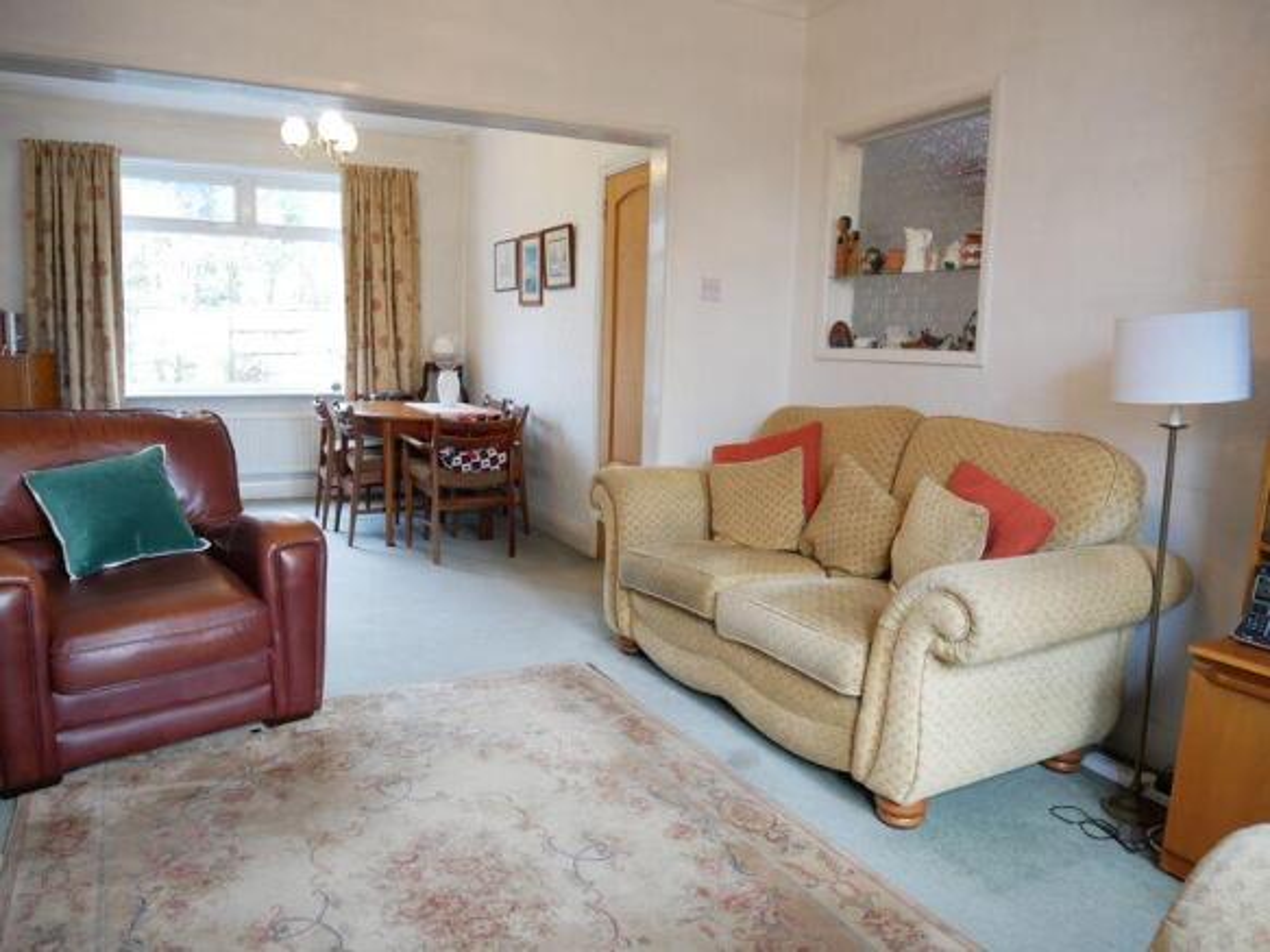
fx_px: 880
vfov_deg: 56.8
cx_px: 635
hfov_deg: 71.6
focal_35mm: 24
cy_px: 476
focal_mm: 12
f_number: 3.5
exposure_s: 1/60
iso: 1000
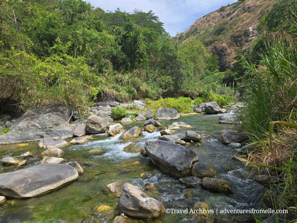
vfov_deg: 58.9
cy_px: 112
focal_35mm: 23
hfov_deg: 73.9
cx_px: 148
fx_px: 197
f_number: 1.8
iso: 64
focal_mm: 5.4
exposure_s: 1/3333
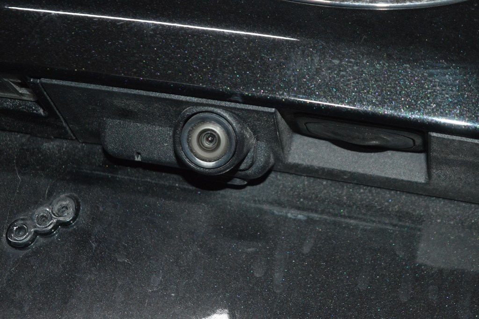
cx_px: 240
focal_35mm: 78
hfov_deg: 26.0
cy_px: 160
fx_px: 1037
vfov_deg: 17.5
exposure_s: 1/60
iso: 3200
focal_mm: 52
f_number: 5.6
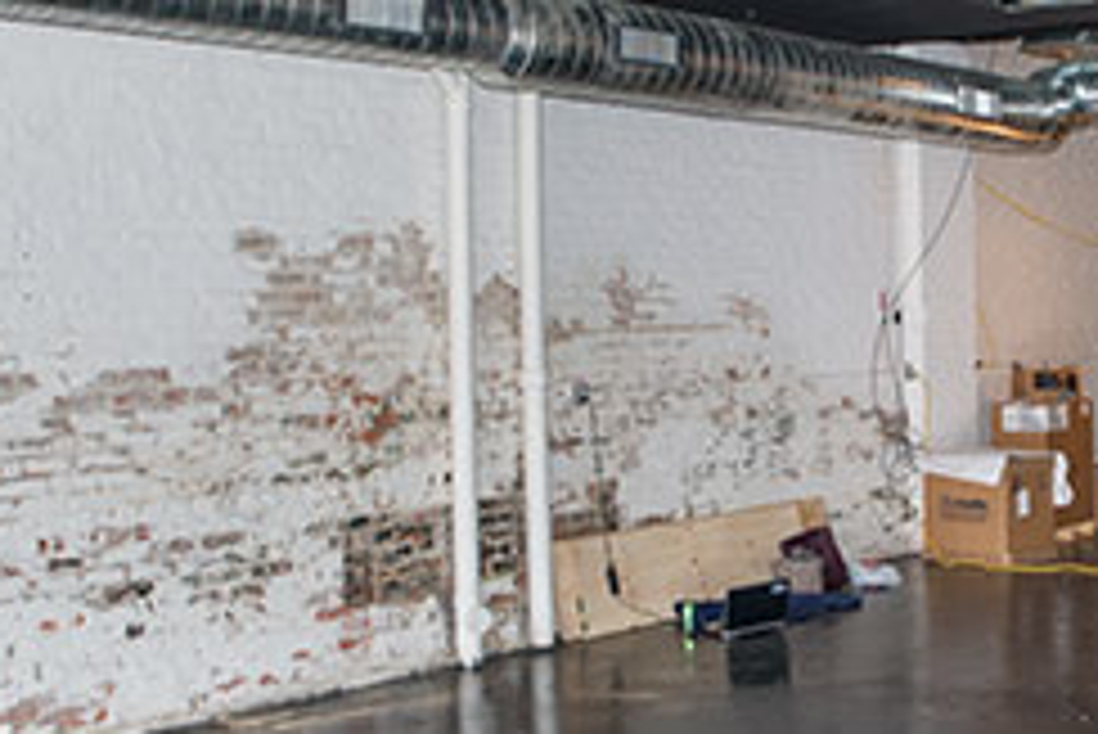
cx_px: 958
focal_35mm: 57
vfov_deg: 23.8
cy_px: 367
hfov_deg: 33.4
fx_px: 1739
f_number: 5.6
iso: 400
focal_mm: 24
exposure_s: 1/60
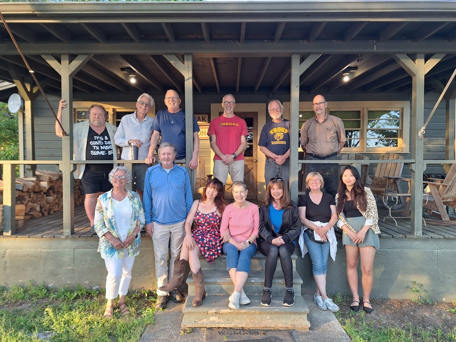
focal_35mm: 23
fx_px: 303
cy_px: 171
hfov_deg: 73.9
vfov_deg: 58.9
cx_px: 228
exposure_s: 1/60
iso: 40
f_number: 1.8
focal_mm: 5.54
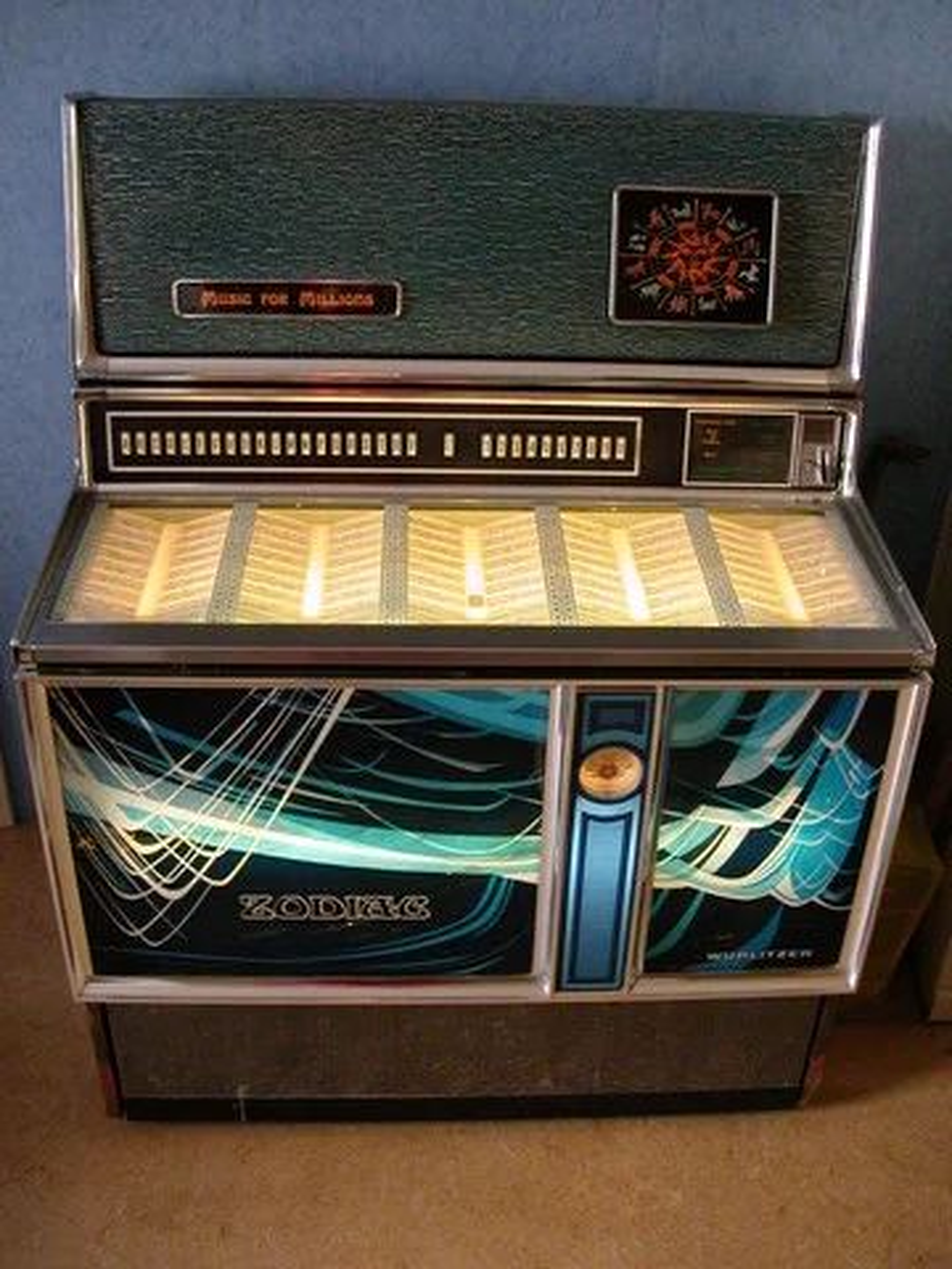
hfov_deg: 38.7
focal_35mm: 37
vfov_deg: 50.1
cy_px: 634
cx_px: 476
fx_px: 1357
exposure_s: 1/33
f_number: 2.7
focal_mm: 5.6
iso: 400
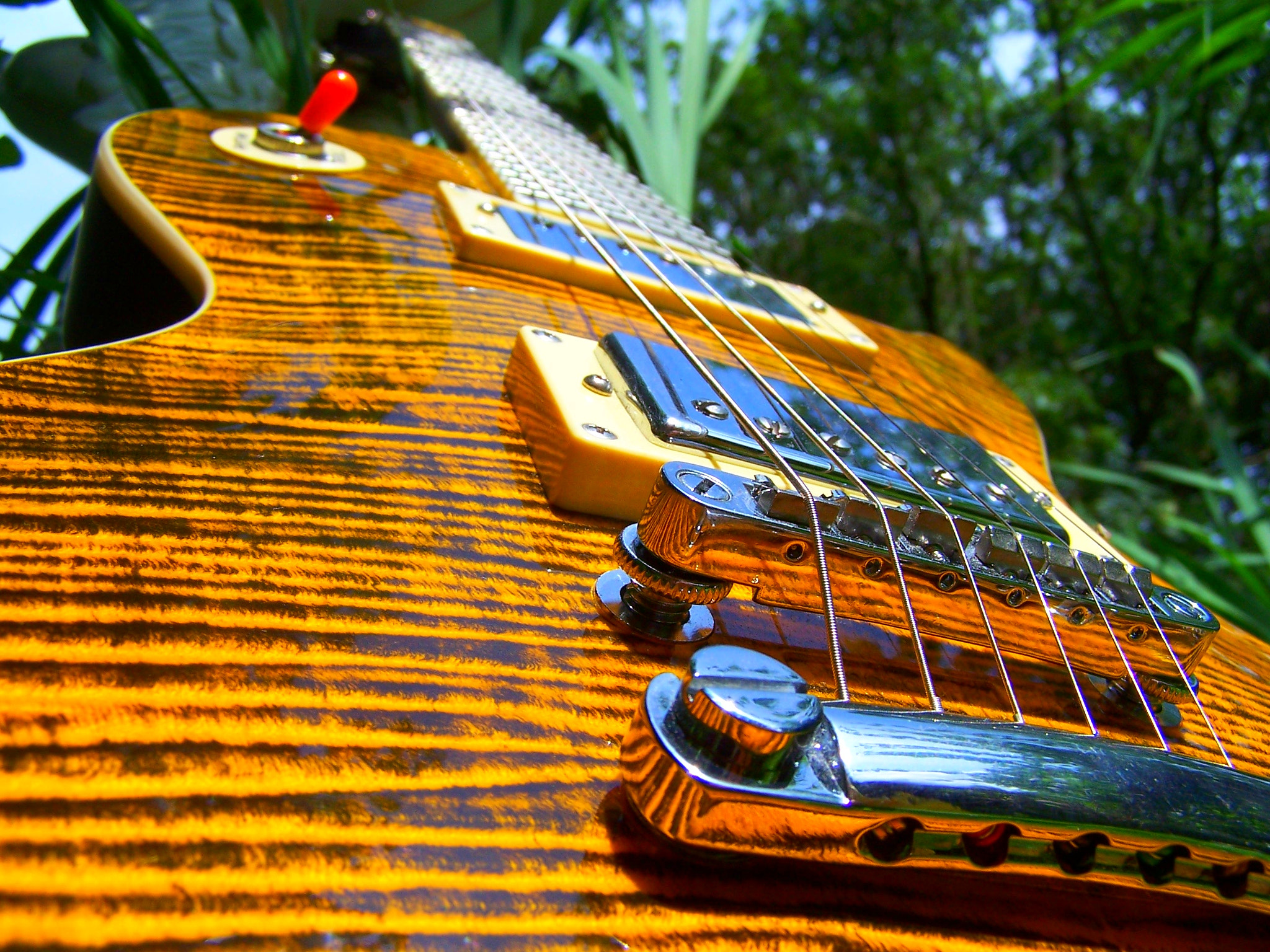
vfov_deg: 37.7
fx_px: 1394
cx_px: 635
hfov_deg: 49.0
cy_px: 476
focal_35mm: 38
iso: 80
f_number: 4
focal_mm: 6.3
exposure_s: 1/750
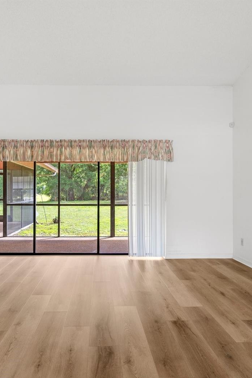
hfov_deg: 49.4
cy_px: 192
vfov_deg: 69.4
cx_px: 107
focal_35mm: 26
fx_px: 273
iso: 320
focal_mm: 17
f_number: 8
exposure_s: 1/1.25
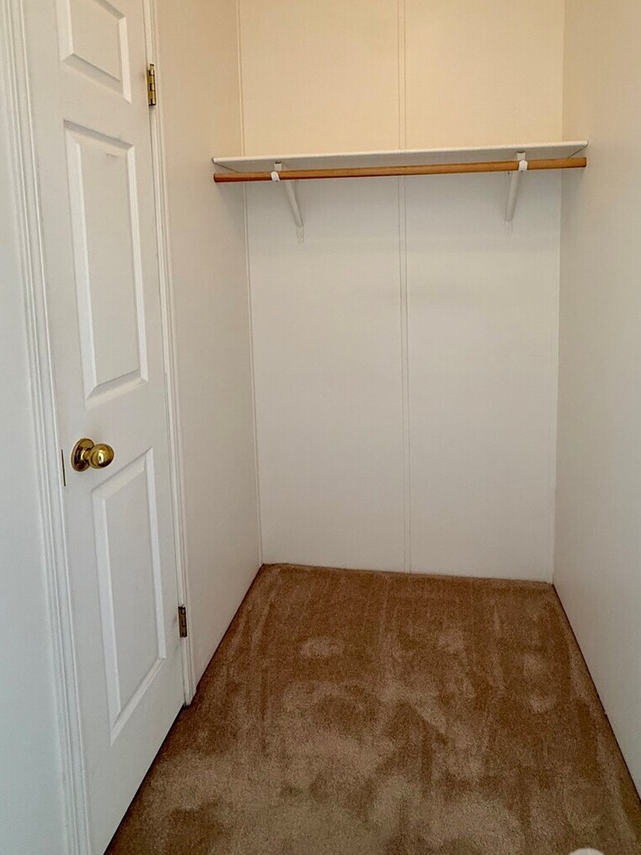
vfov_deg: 79.7
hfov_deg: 65.7
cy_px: 305
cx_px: 360
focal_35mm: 20
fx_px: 494
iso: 250
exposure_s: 1/120
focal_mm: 2.22
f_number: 2.2
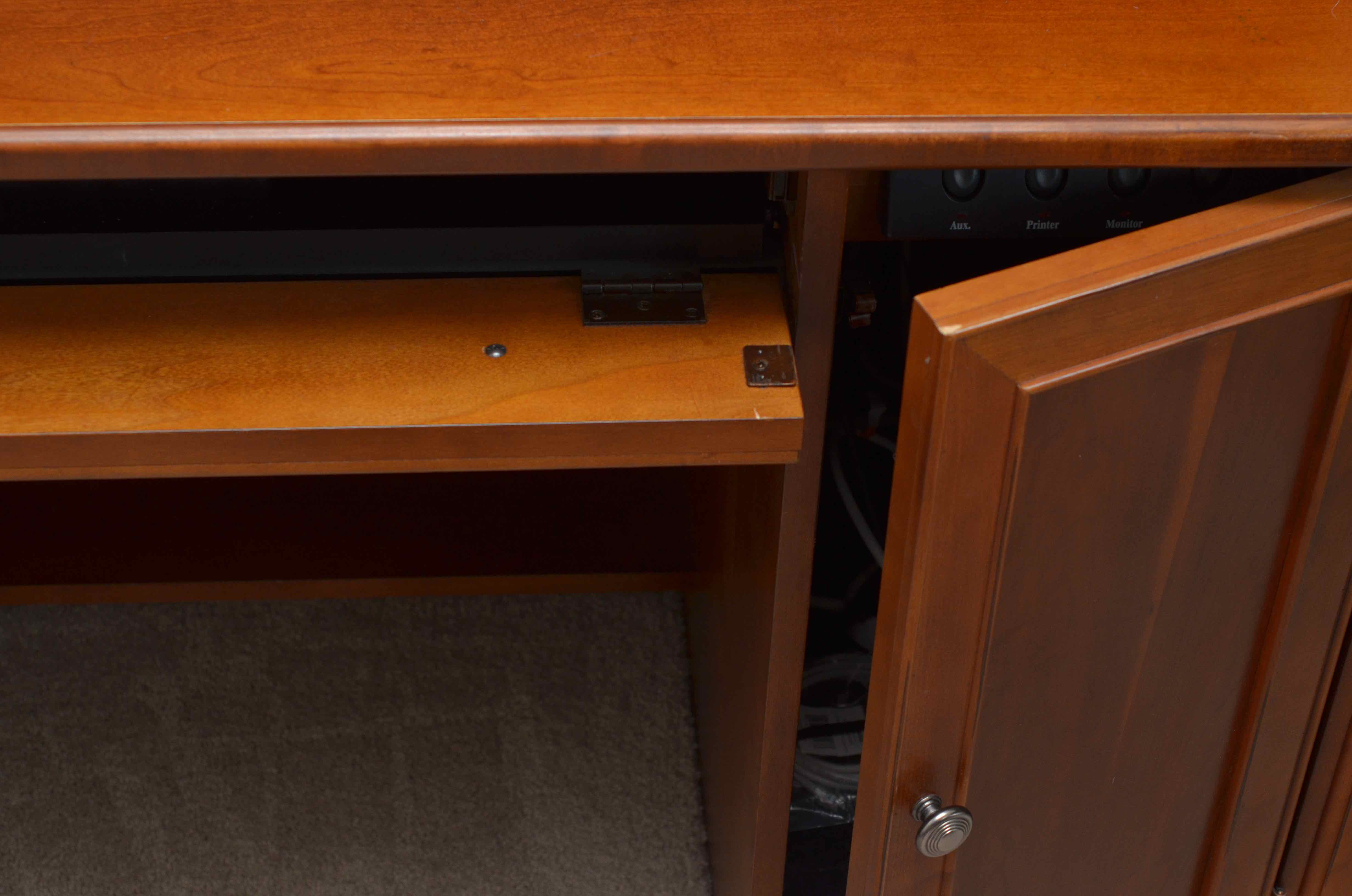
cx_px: 676
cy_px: 448
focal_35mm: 68
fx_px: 2530
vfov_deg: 20.1
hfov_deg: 29.9
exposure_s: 1/160
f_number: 5.6
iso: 500
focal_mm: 45
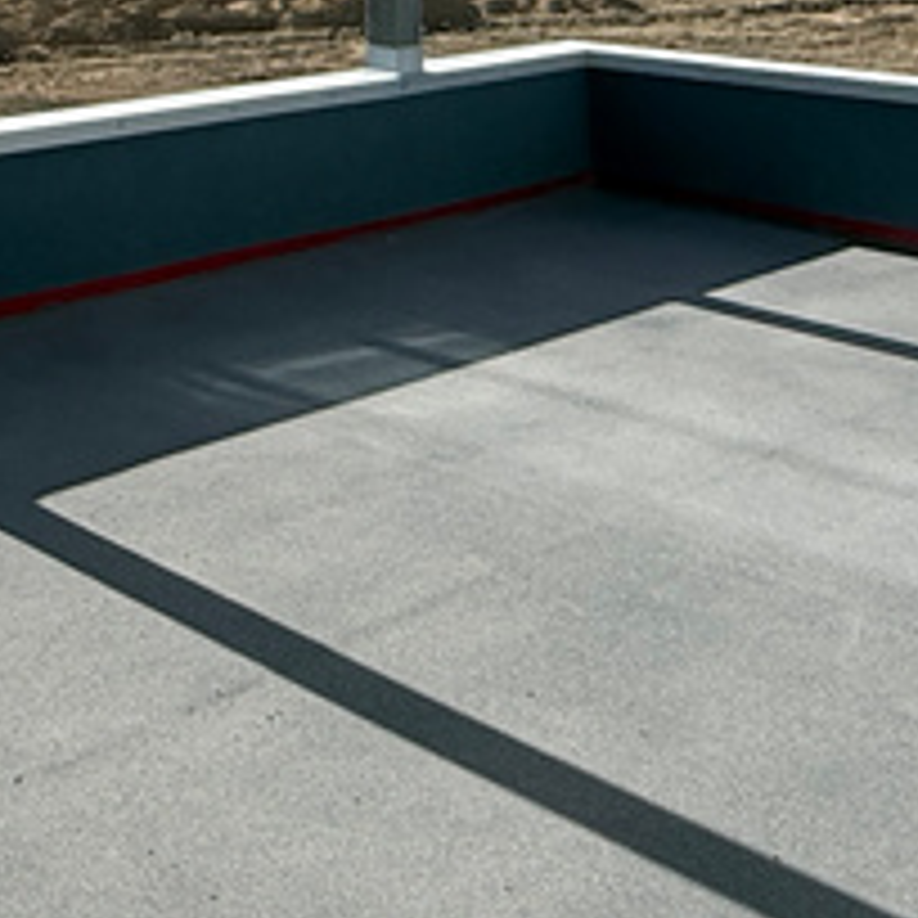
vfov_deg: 24.3
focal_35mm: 62
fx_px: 1860
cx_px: 63
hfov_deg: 26.6
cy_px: -270
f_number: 2.2
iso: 80
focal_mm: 2.22
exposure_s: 1/5155
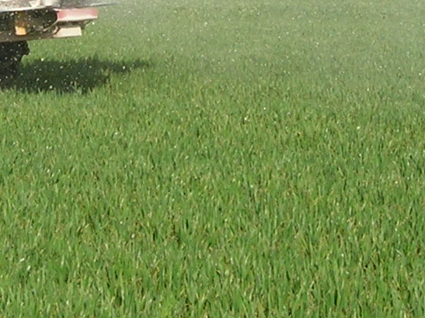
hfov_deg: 11.0
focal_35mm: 180
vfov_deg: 8.1
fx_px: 2209
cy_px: -102
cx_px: 214
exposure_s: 1/595
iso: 64
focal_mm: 7.8
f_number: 4.8
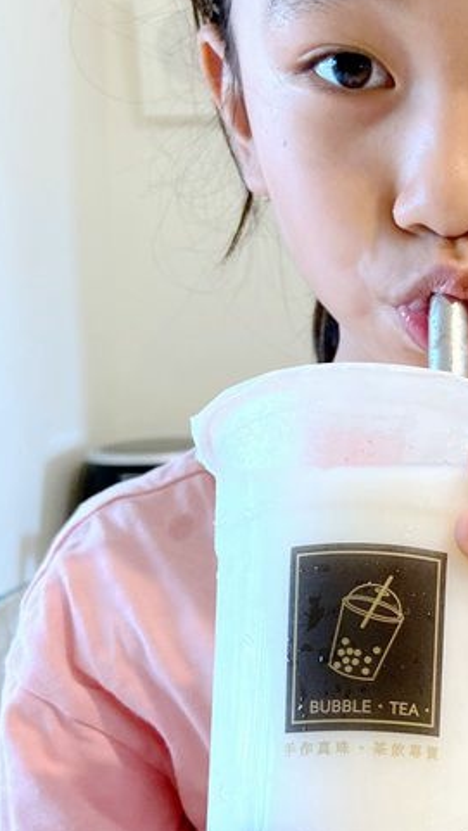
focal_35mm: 53
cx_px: 505
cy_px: 513
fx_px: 1168
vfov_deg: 38.9
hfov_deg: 21.6
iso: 125
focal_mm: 4.25
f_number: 1.8
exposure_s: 1/60
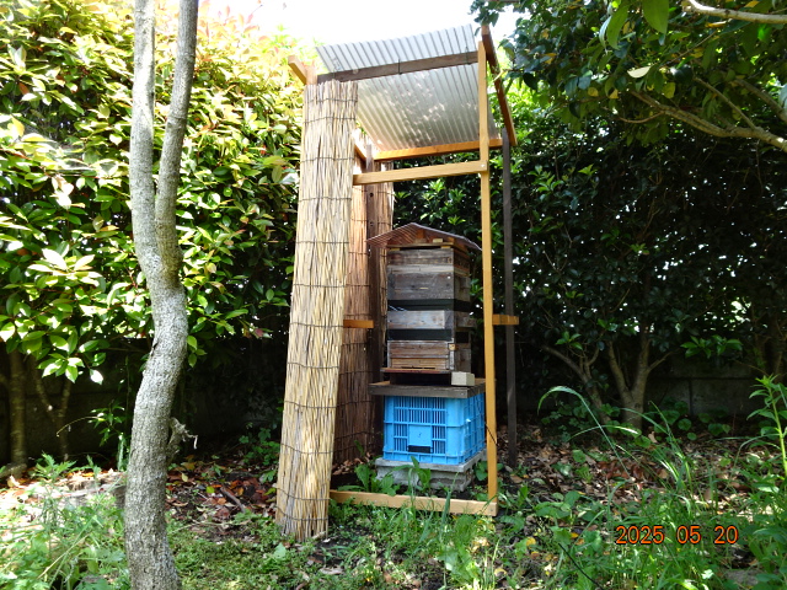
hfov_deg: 67.3
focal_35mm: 26
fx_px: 591
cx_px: 394
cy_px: 295
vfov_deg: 53.1
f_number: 3.5
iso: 80
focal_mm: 4.45
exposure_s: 1/50
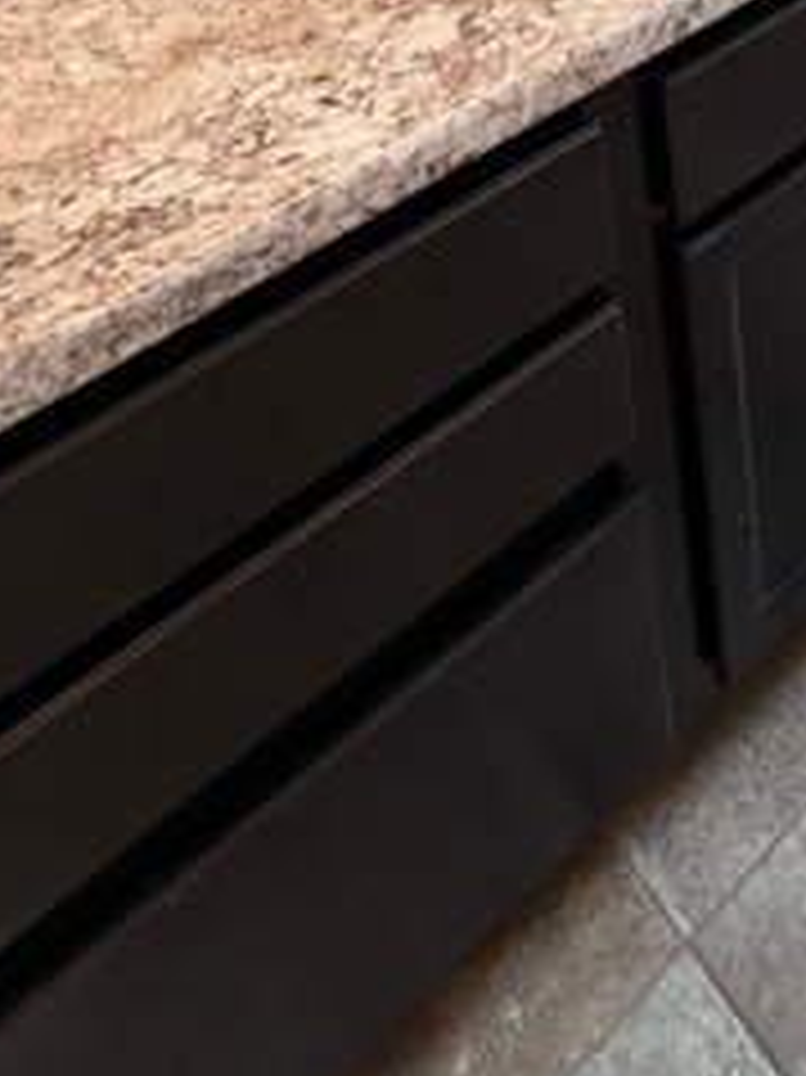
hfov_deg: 29.1
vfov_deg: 30.2
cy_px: -423
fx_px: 1398
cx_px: 883
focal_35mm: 45
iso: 250
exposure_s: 1/120
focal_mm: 2.22
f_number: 2.2
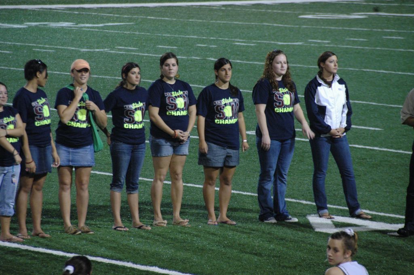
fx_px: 3446
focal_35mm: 300
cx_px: 207
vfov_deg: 4.6
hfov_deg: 6.9
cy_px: 138
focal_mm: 200
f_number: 5.6
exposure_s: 1/40
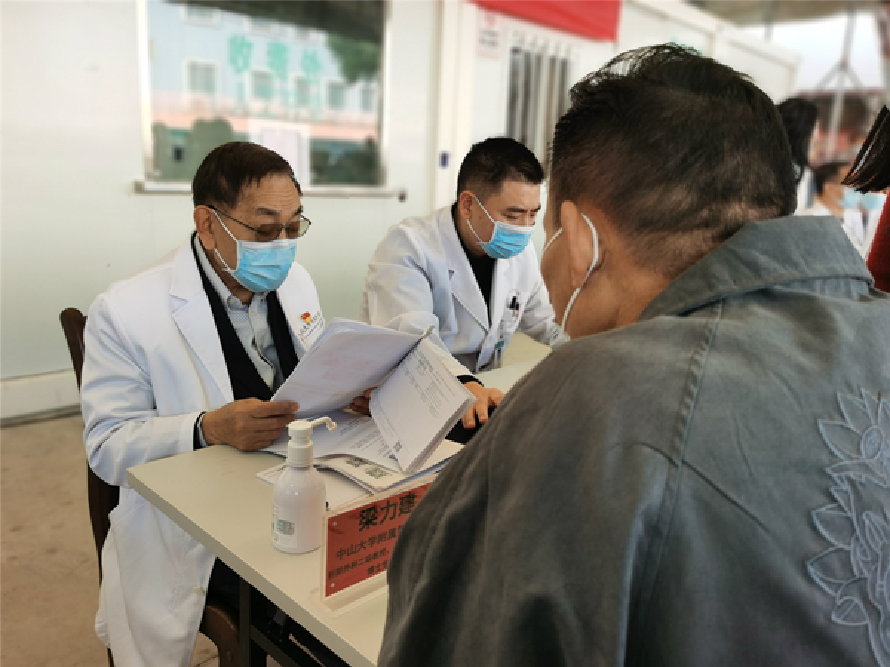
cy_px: 334
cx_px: 445
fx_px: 694
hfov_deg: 65.3
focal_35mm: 27
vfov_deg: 51.4
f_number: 1.6
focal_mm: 5.56
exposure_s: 1/100
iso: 64
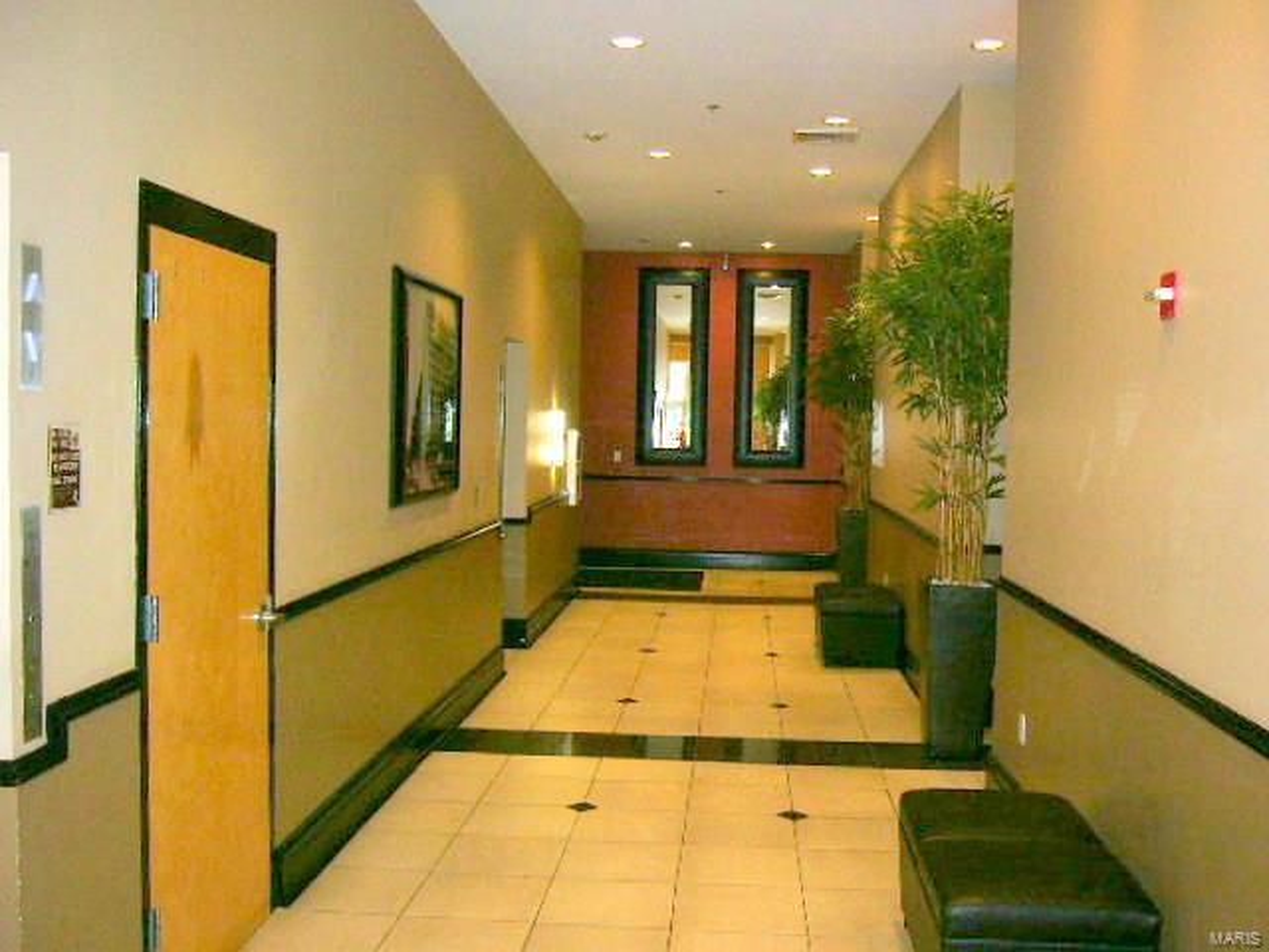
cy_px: 476
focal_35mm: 35
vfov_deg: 40.7
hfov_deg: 52.6
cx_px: 634
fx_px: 1283
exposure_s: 1/60
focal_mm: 5.8
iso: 100
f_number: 2.8
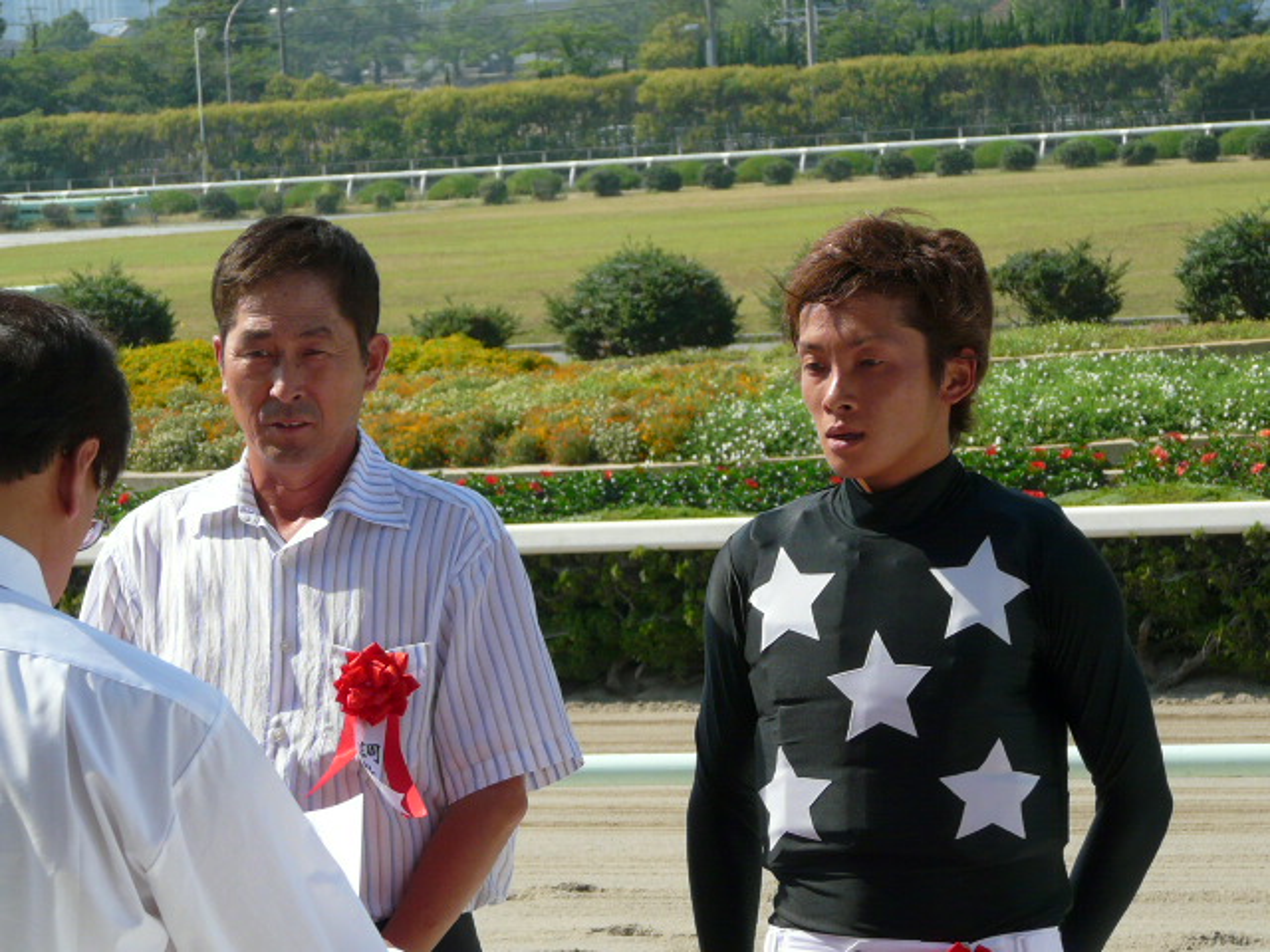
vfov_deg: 9.7
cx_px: 635
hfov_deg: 12.9
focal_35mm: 153
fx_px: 5613
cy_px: 476
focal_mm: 19.7
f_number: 4
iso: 100
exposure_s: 1/800
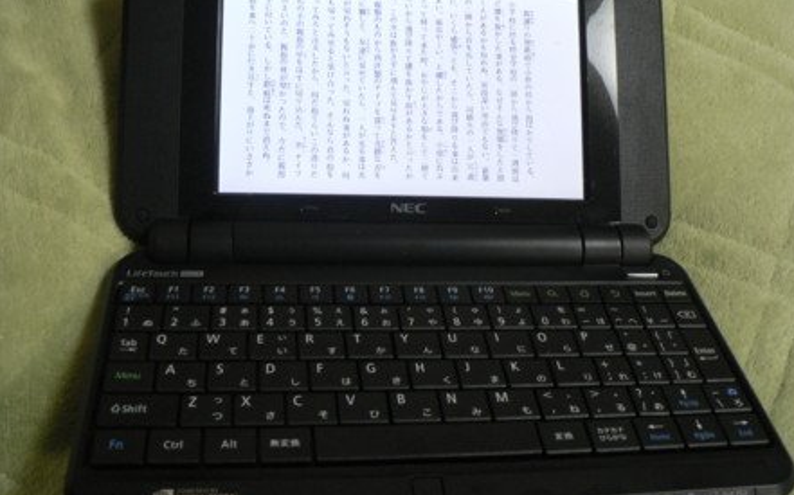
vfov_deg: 32.7
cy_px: 239
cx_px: 402
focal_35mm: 39
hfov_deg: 50.4
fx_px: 843
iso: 200
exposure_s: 1/15
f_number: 2.8
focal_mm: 6
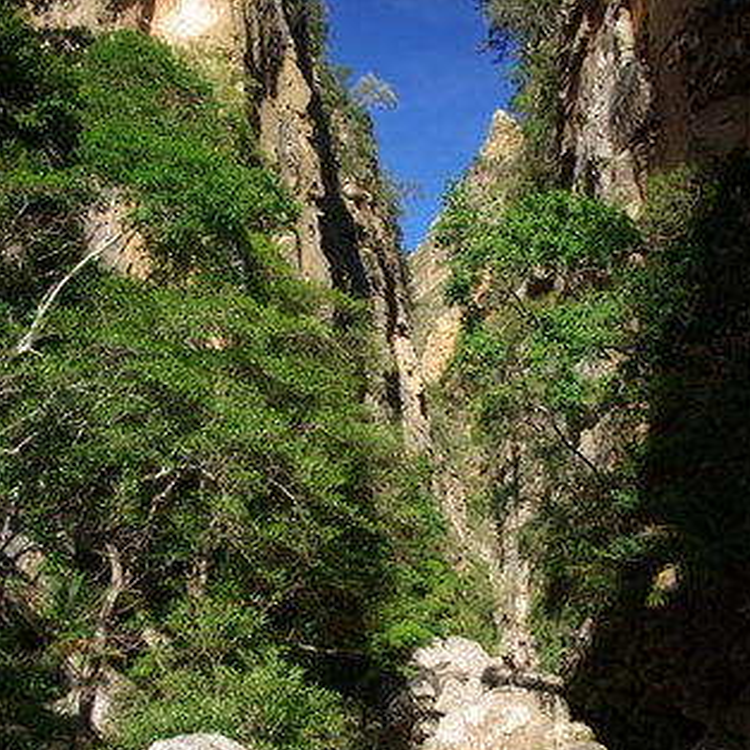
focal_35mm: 39
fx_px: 956
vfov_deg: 41.9
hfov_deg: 42.8
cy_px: 533
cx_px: 380
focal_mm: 20
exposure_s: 1/60
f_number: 5.6
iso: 100
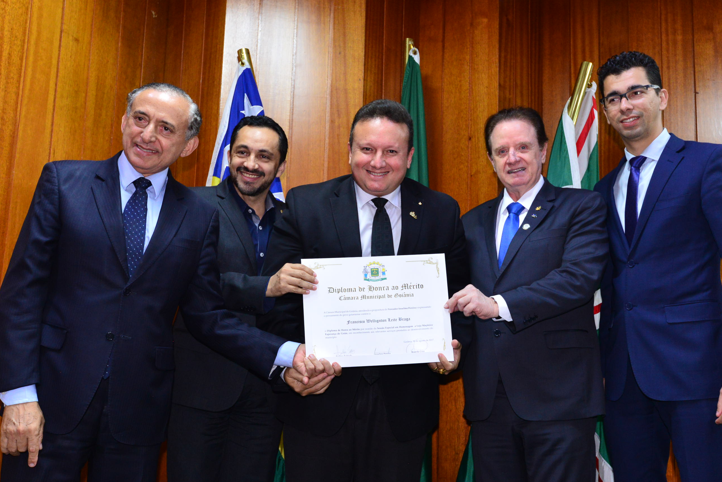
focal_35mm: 41
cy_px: 273
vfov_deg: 32.6
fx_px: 823
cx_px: 385
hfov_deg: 47.4
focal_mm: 35
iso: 2500
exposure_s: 1/60
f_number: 6.3
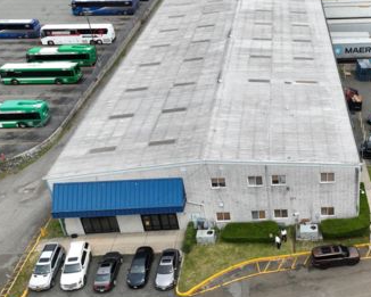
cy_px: 164
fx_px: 505
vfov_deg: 32.7
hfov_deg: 38.3
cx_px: 314
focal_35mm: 46
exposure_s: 1/1250
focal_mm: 12.29
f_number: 2.8
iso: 100
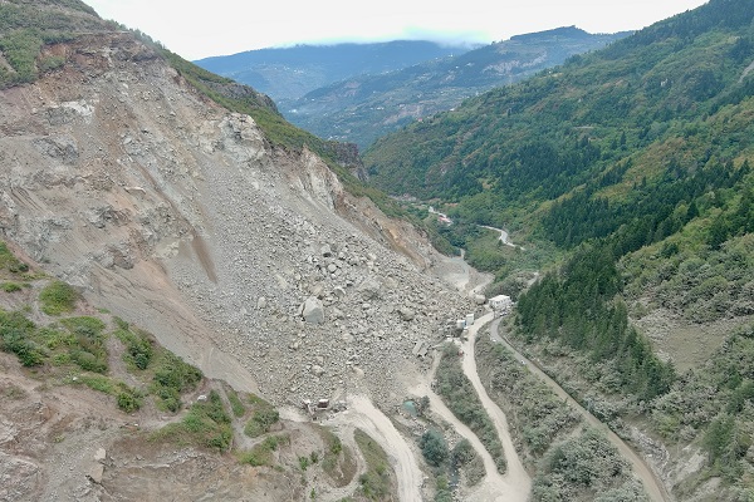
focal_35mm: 29
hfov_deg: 63.7
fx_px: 607
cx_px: 377
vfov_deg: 45.0
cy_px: 251
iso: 100
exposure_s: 1/40
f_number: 2.8
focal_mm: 10.57
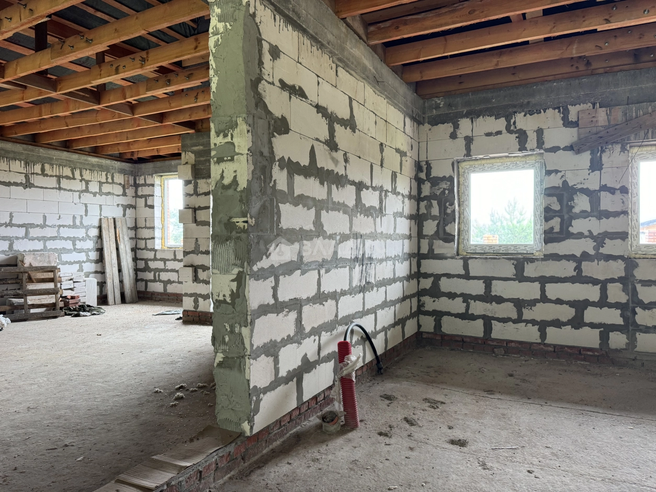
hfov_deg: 71.6
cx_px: 328
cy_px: 246
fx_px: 455
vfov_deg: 56.8
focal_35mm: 24
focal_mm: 6.86
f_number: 1.78
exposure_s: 1/84
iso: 200
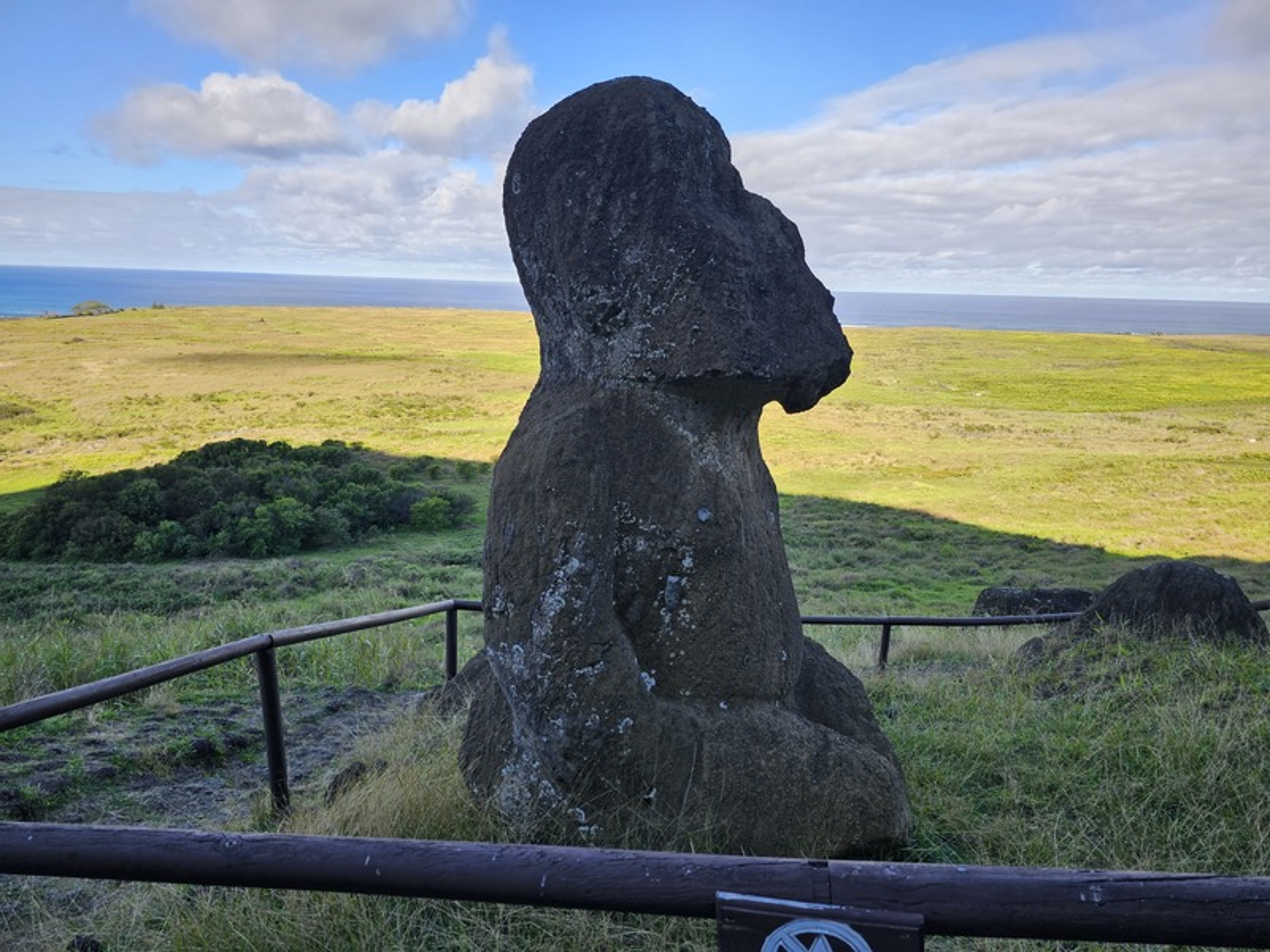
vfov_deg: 58.9
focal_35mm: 23
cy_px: 476
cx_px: 635
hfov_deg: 73.9
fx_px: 844
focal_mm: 6.3
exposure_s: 1/203
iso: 10
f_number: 1.7
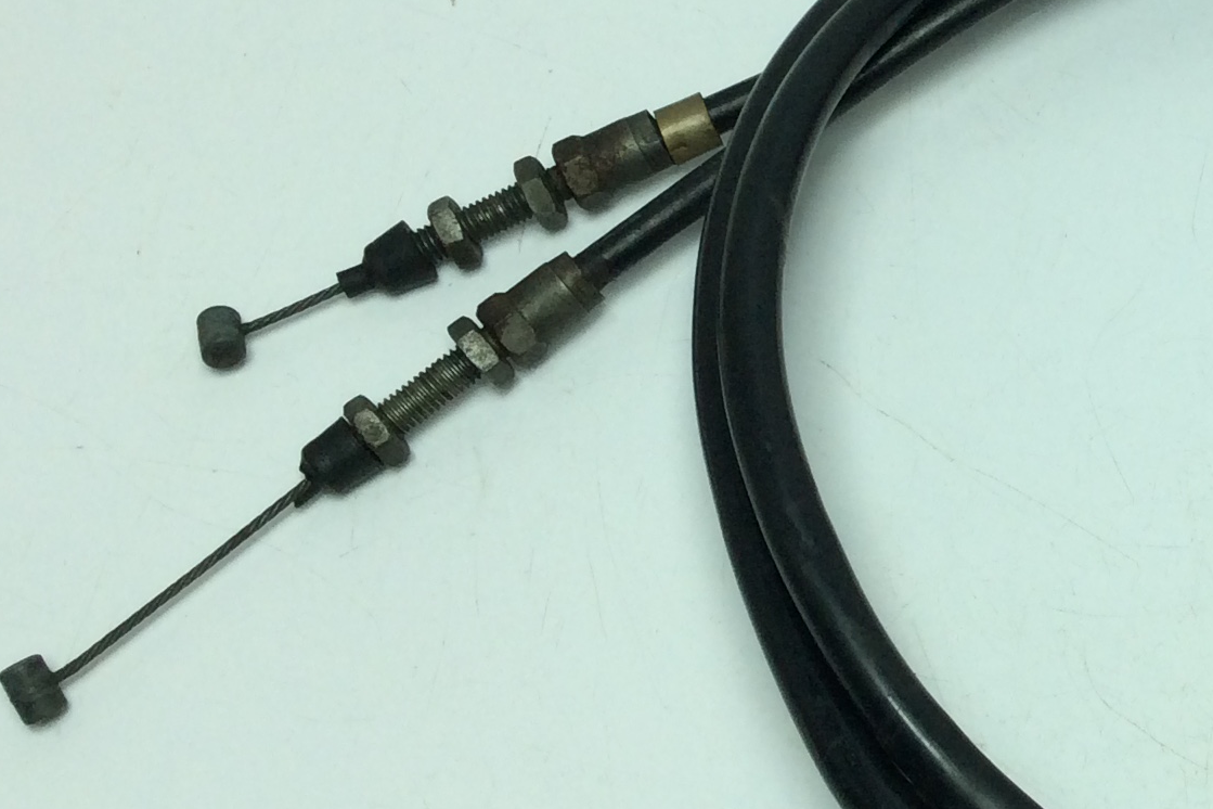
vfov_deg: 17.7
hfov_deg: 24.5
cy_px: 318
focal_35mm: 77
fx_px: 2594
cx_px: 1339
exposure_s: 1/555
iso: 32
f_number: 2.4
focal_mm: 3.3
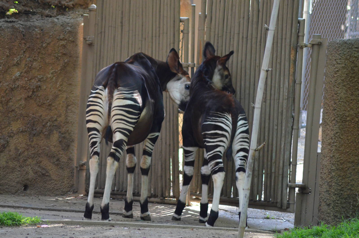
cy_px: 119
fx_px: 3732
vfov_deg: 3.7
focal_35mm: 375
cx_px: 180
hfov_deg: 5.5
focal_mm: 250
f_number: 5
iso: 3200
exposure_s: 1/500
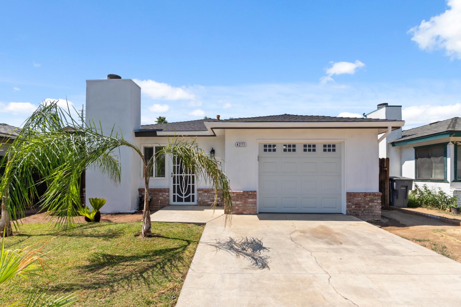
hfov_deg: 93.4
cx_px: 230
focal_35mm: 17
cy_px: 154
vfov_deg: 70.6
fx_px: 217
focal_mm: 11.3
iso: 100
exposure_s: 1/400
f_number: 8
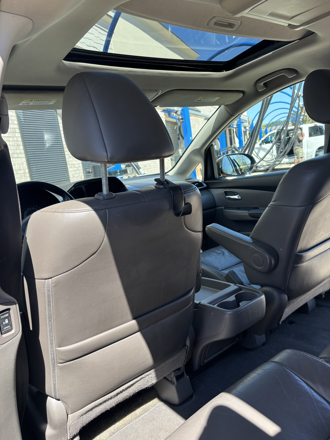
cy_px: 220
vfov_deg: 67.3
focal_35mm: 26
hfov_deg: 53.1
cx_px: 165
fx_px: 330
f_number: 1.6
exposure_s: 1/380
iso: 50
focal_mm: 5.96
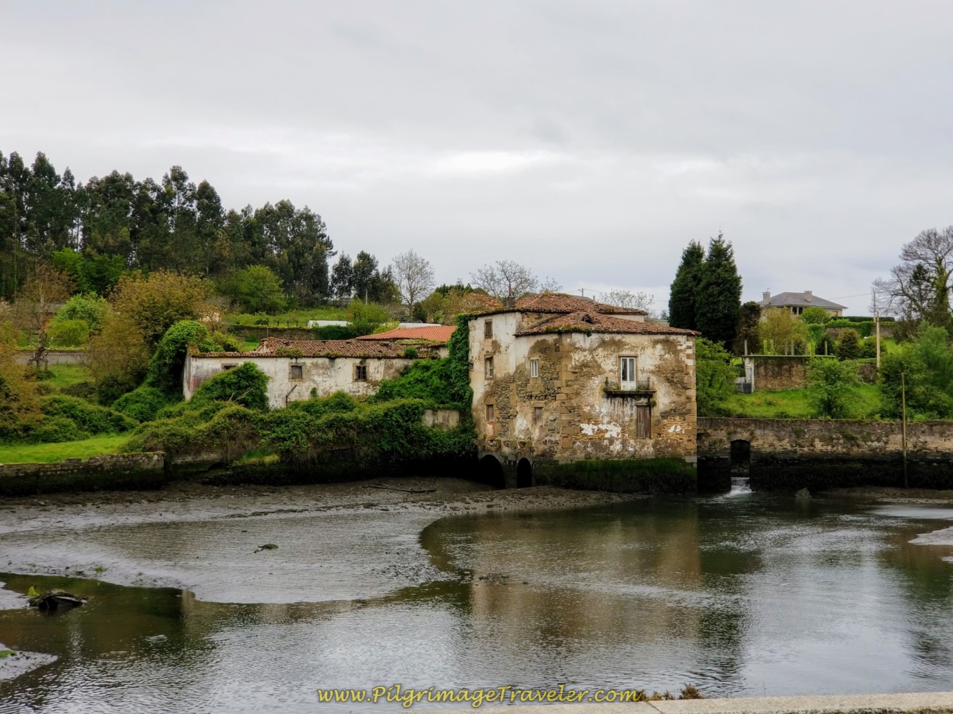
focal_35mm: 52
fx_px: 1432
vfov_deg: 28.0
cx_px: 476
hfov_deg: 36.8
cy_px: 357
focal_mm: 6
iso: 25
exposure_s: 1/387
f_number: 2.4
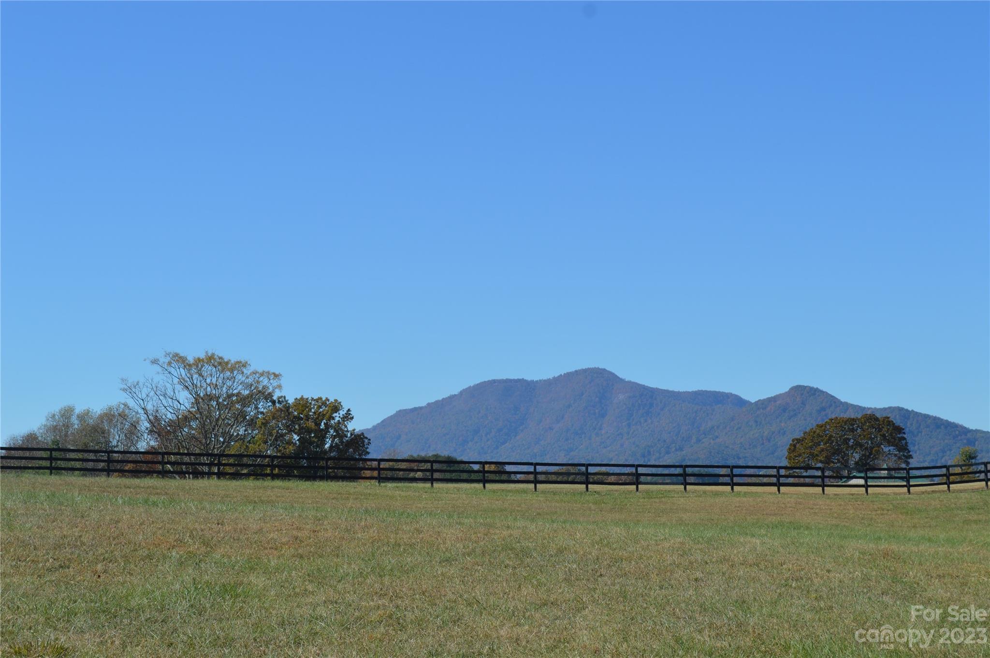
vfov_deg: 17.5
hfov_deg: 26.0
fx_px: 2143
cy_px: 329
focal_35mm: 78
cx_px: 495
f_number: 8
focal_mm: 52
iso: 100
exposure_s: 1/250
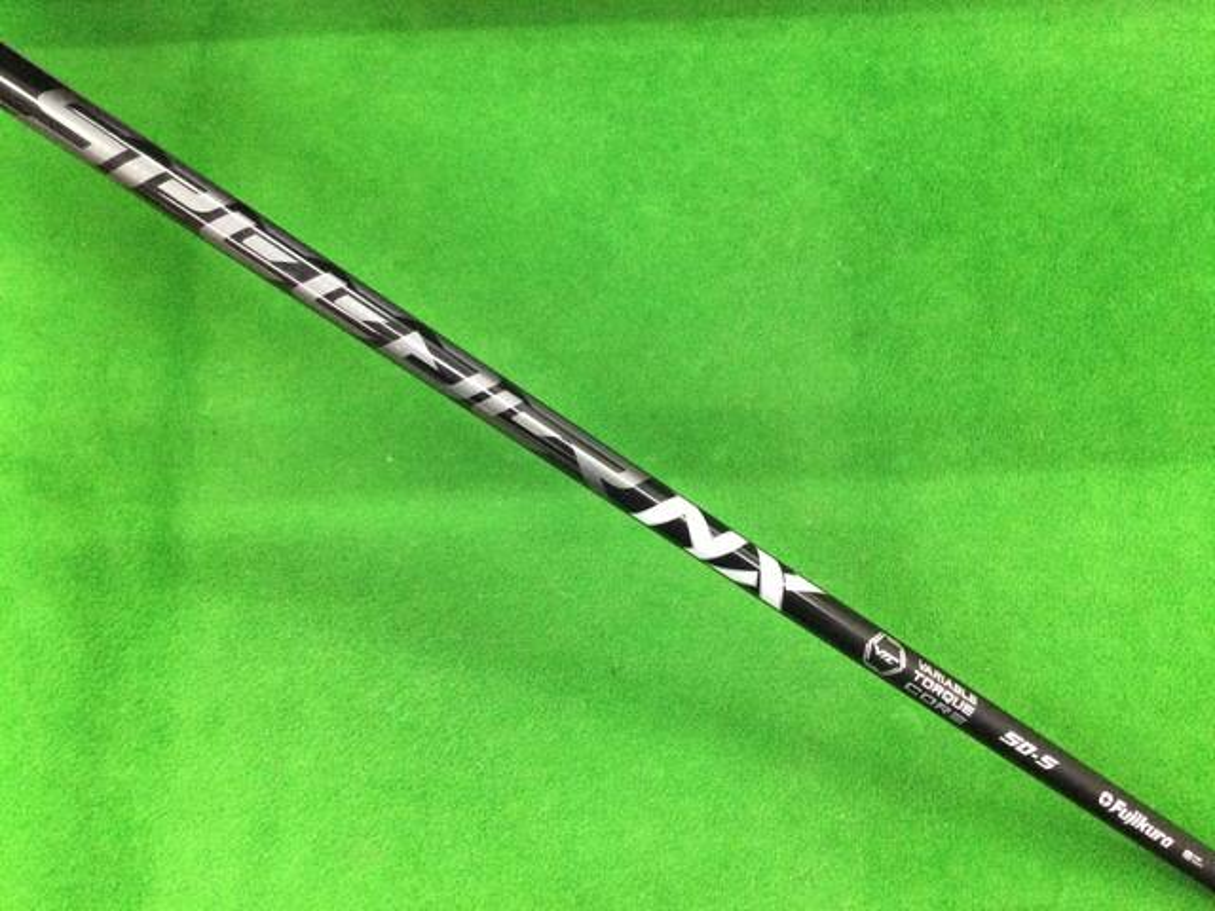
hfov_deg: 58.4
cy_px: 456
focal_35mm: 31
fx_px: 1088
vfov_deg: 45.4
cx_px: 608
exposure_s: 1/30
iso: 250
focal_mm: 3.3
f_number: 2.4
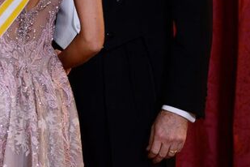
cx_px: -53
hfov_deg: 6.2
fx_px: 2291
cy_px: -42
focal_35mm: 330
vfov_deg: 4.2
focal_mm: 130
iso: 2000
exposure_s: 1/320
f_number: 3.2
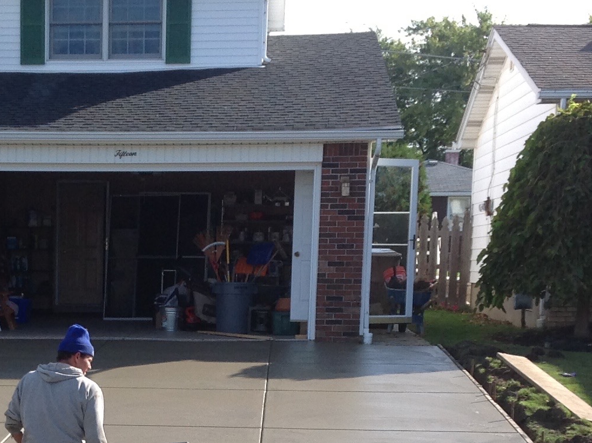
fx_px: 1537
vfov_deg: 16.0
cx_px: 96
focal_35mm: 90
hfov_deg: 21.5
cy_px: 457
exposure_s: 1/703
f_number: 2.4
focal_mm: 4.28
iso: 50
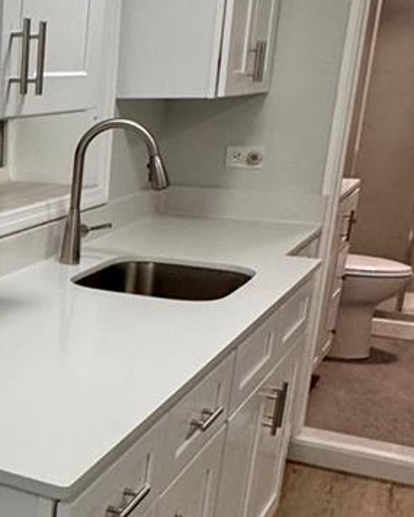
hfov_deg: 21.3
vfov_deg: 31.8
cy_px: 334
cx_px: -227
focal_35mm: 59
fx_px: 903
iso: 200
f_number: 2.2
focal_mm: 2.22
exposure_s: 1/120
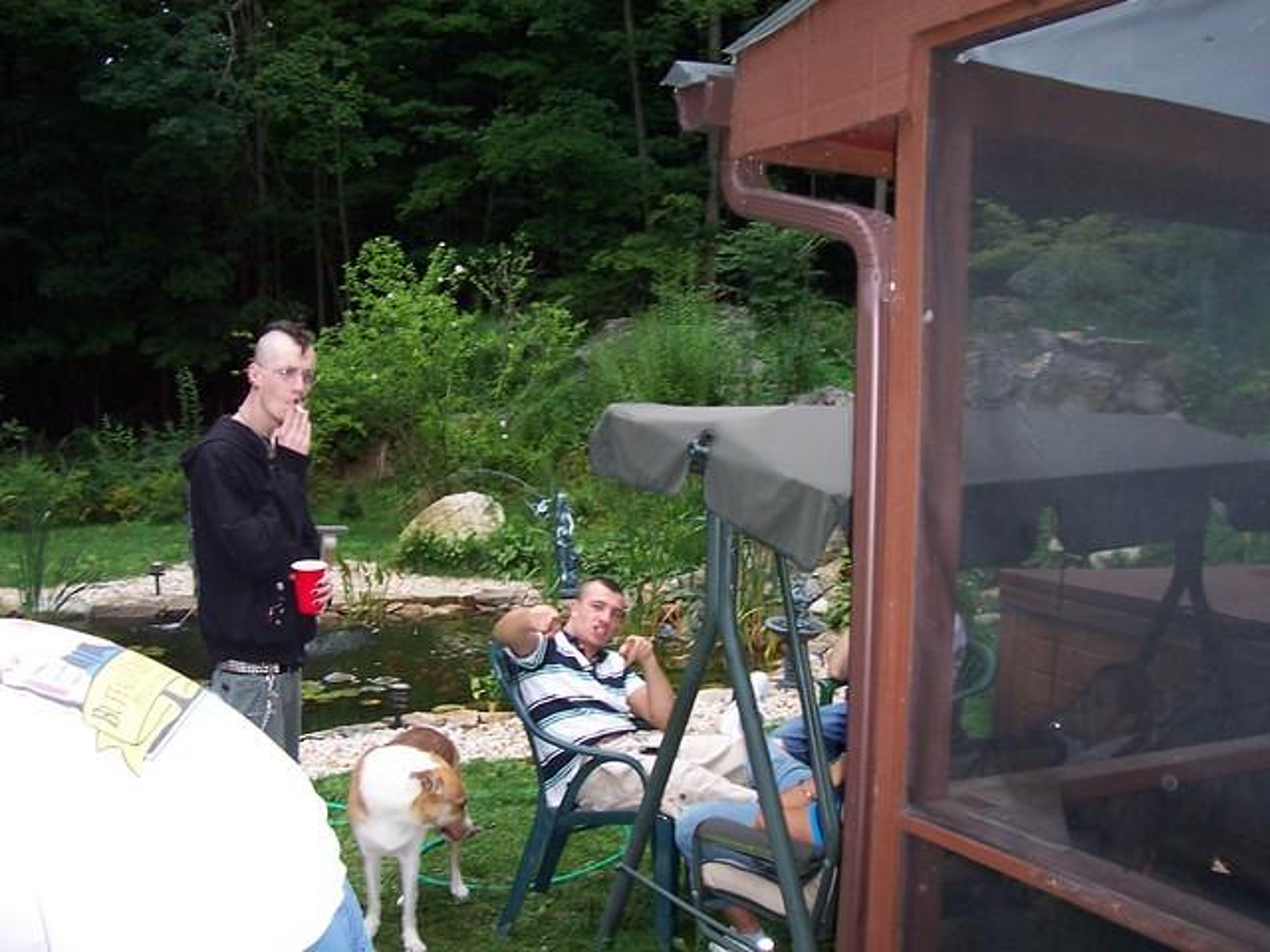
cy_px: 476
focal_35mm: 37
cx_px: 635
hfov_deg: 50.1
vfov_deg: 38.7
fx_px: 1357
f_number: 2.8
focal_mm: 5.6
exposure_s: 1/60
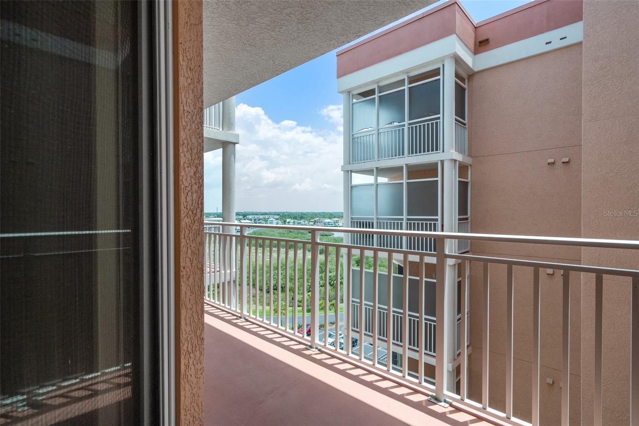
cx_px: 320
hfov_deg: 93.3
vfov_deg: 70.4
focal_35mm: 17
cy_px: 213
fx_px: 302
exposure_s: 1/800
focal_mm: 17
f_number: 8
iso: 320
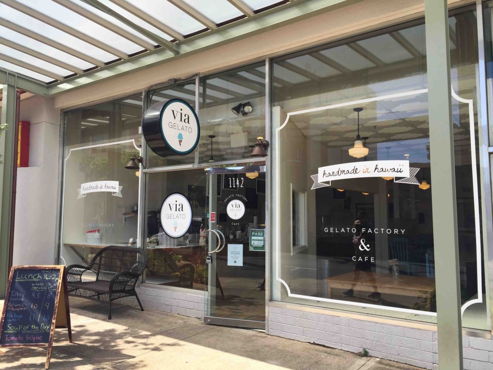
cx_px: 246
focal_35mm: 29
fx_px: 413
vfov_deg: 48.2
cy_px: 185
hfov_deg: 61.7
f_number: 2.2
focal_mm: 4.15
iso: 32
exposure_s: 1/746
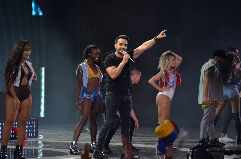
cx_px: 117
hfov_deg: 8.3
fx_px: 1670
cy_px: 81
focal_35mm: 250
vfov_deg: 5.5
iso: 800
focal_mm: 160
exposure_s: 1/125
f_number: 5.3
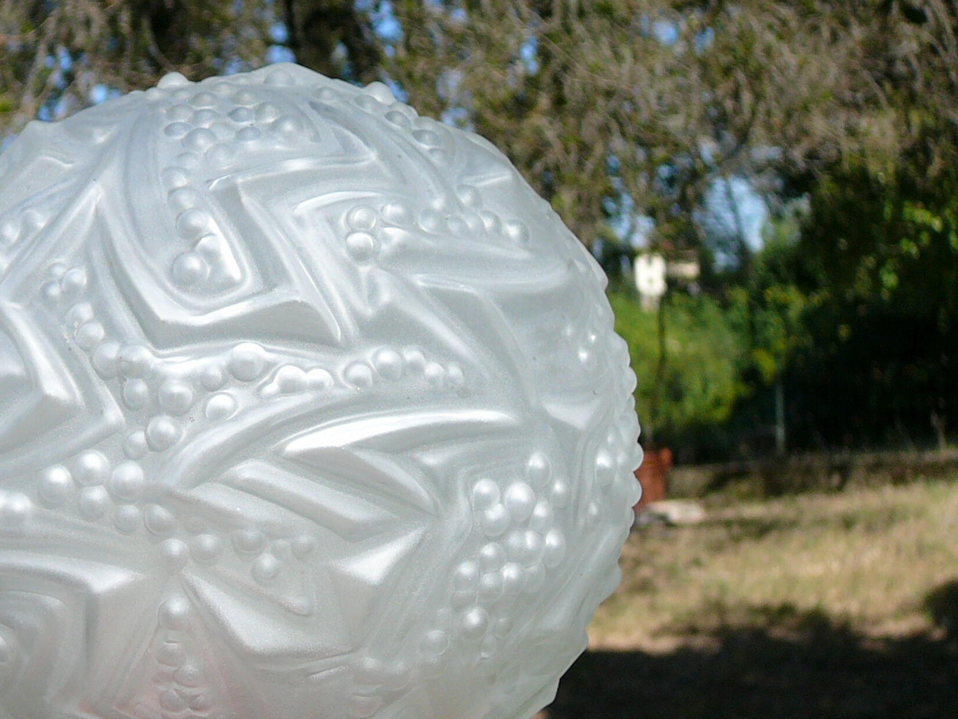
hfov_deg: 29.8
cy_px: 519
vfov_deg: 22.8
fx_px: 1771
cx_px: 232
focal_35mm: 64
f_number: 3.1
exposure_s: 1/1000
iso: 80
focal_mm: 6.1
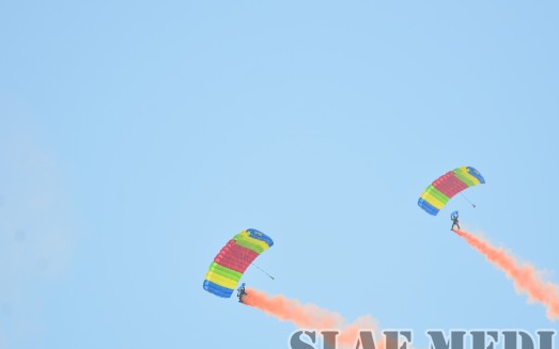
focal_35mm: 700
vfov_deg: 1.9
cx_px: 317
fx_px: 10665
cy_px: 201
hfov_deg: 3.0
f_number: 5.6
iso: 200
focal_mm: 400
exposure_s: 1/400
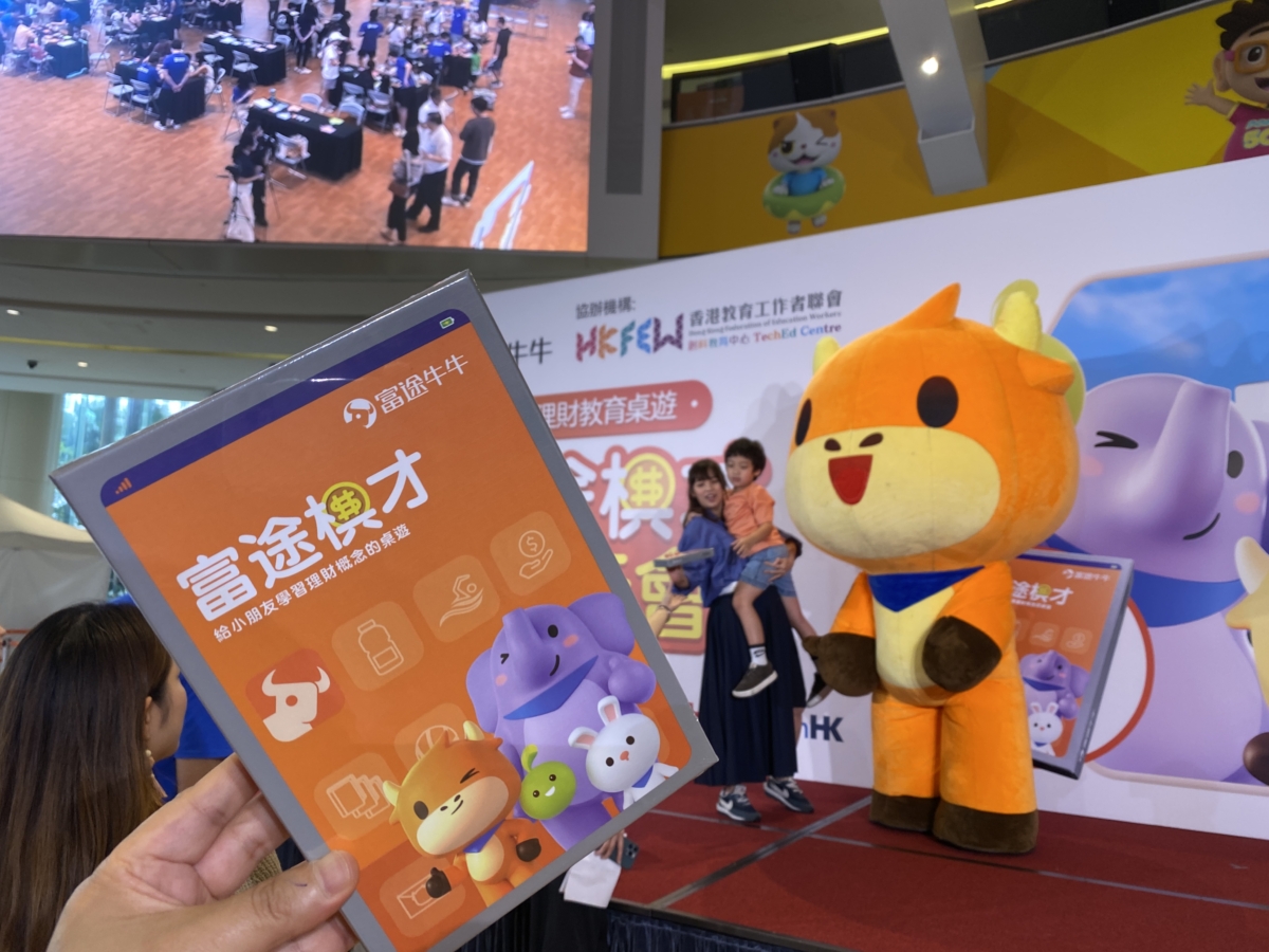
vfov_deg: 53.1
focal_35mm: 26
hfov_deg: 67.3
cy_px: 476
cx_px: 634
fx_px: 953
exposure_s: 1/120
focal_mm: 4.25
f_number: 1.8
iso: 80
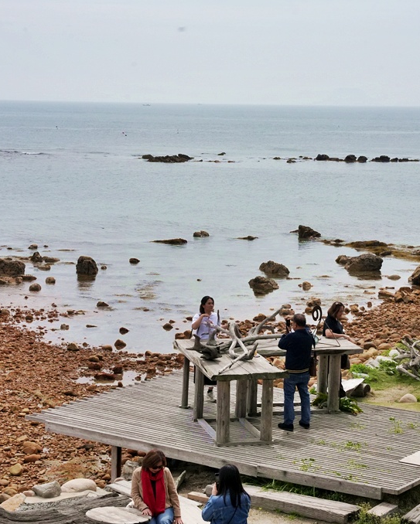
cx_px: 203
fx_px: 1320
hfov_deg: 18.1
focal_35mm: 85
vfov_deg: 22.5
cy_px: 262
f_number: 13
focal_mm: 60
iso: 3200
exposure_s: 1/5000
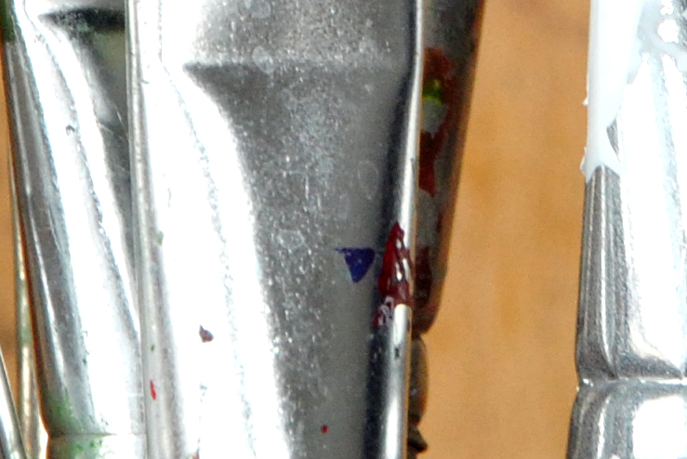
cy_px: 32
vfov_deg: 1.7
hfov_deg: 2.5
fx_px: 15768
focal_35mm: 826
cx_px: 536
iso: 500
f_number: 8
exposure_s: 1/30
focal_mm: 105
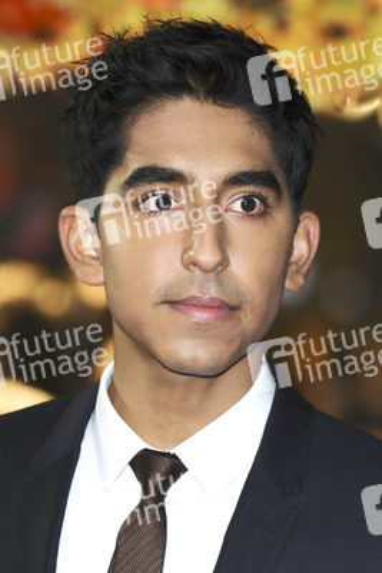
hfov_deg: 5.6
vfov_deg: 8.3
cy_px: 286
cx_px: 191
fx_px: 3936
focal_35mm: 248
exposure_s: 1/200
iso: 320
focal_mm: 165
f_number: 4.5
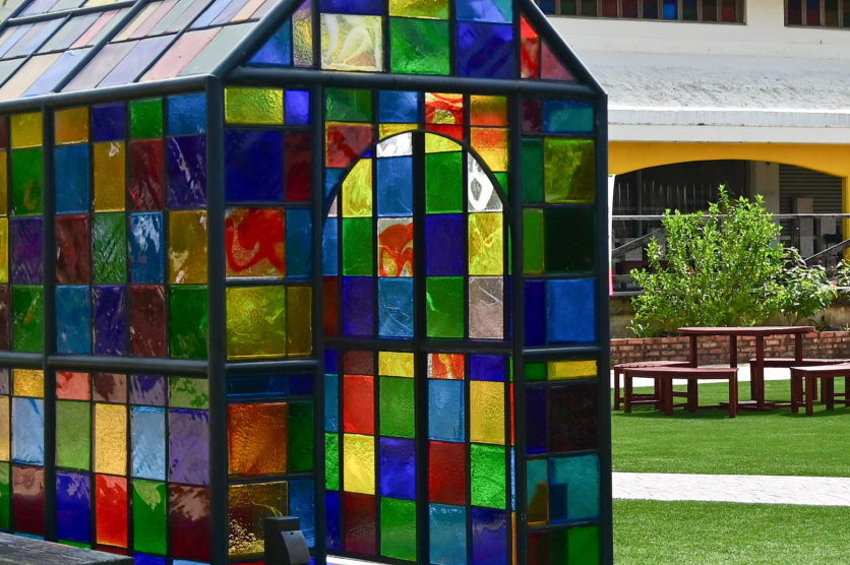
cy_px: 93
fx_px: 2312
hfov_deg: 20.6
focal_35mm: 98
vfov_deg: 13.8
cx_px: 682
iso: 100
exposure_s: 1/2000
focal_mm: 32
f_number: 4
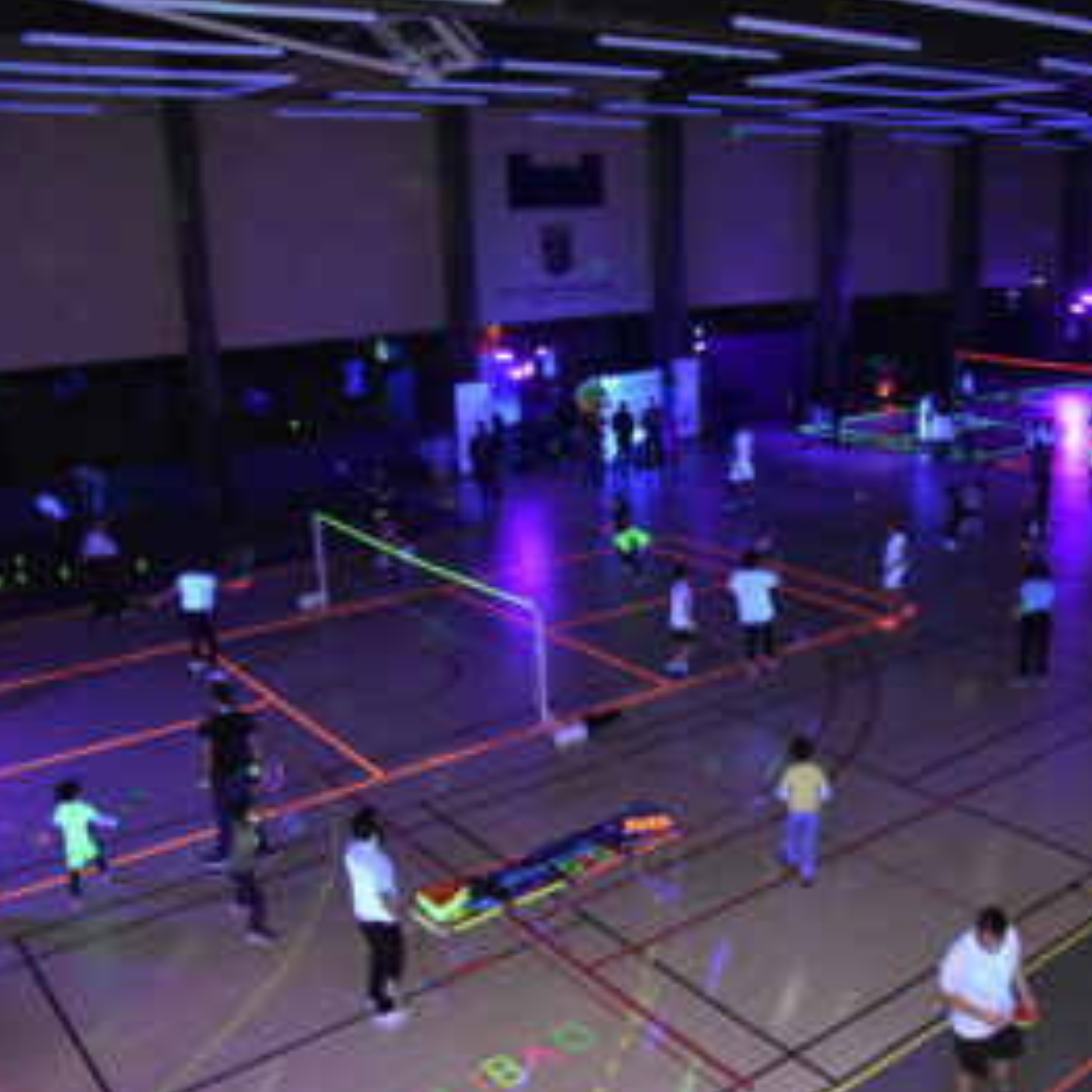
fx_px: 1249
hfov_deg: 45.9
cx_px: 788
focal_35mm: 35
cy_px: 544
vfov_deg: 47.2
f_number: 3.5
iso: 6400
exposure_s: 1/60
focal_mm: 18
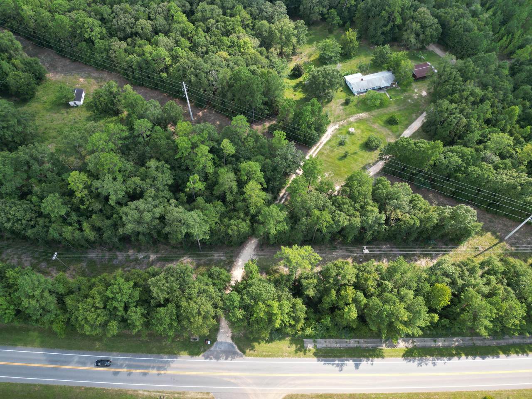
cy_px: 200
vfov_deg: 56.8
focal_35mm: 24
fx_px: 369
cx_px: 266
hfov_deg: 71.6
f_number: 1.7
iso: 150
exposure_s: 1/800
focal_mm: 6.72
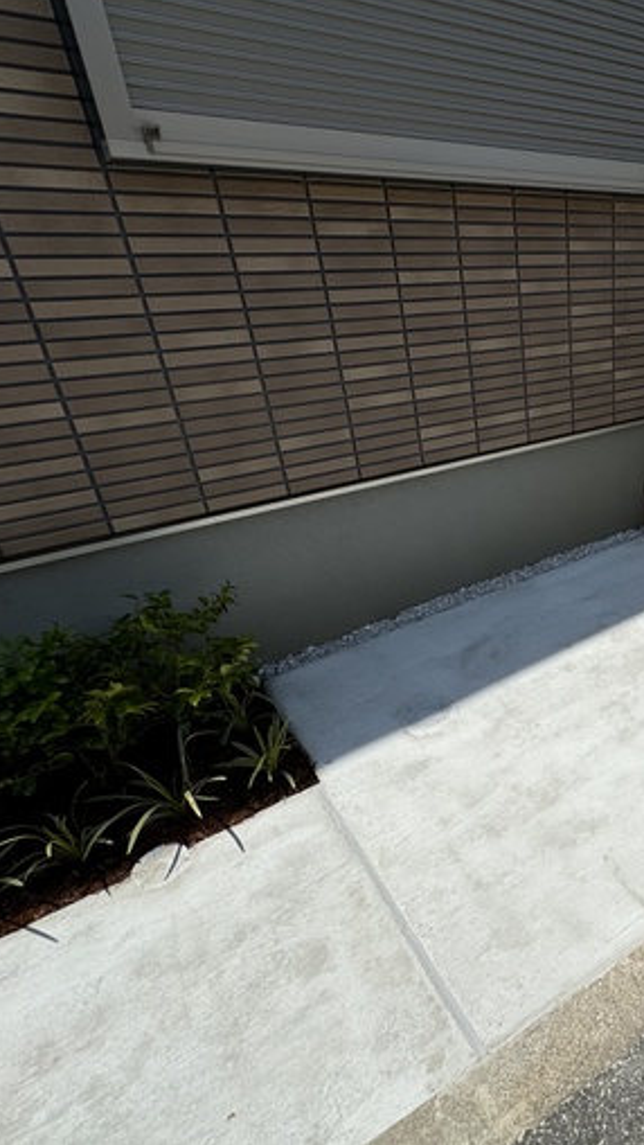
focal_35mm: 21
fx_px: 637
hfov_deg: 46.9
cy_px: 558
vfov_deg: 83.8
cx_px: 608
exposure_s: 1/2415
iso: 40
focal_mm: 2.22
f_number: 2.2
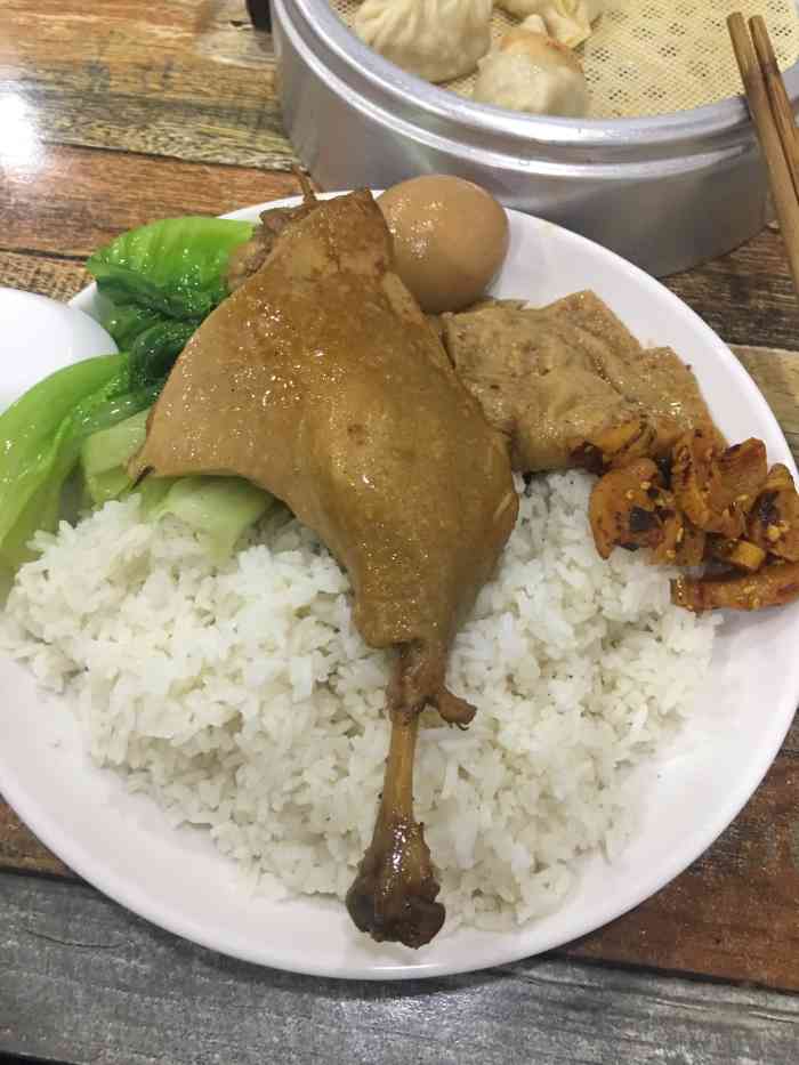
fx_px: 892
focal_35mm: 29
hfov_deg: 48.2
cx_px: 400
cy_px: 532
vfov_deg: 61.7
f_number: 2.2
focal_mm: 4.15
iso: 80
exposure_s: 1/17
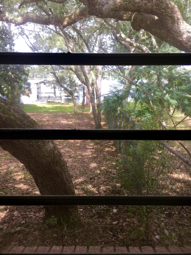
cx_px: 96
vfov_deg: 61.7
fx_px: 213
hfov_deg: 48.2
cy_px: 128
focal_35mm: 29
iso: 32
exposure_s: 1/120
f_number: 2.2
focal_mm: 4.15
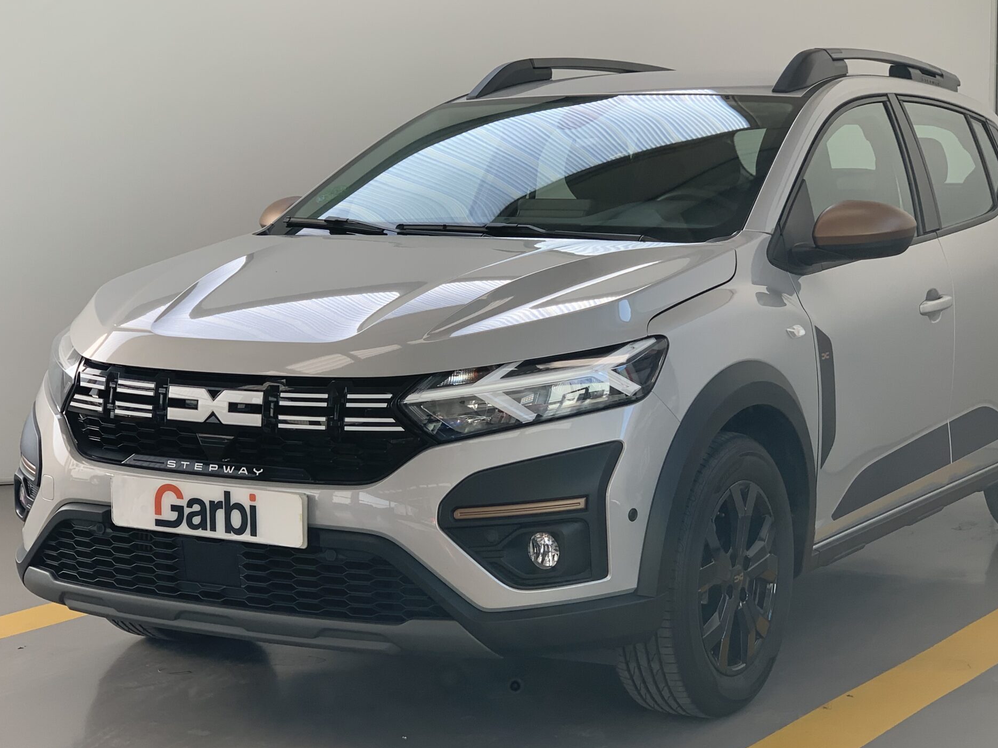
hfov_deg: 27.4
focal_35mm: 71
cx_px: 524
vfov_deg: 20.7
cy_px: 370
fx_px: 2047
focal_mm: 6
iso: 16
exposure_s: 1/93
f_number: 2.4
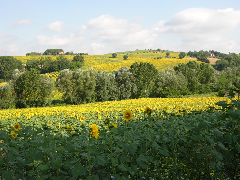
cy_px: 90
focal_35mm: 46
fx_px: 319
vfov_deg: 31.5
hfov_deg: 41.2
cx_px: 120
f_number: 5.3
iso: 50
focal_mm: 11.6
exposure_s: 1/155
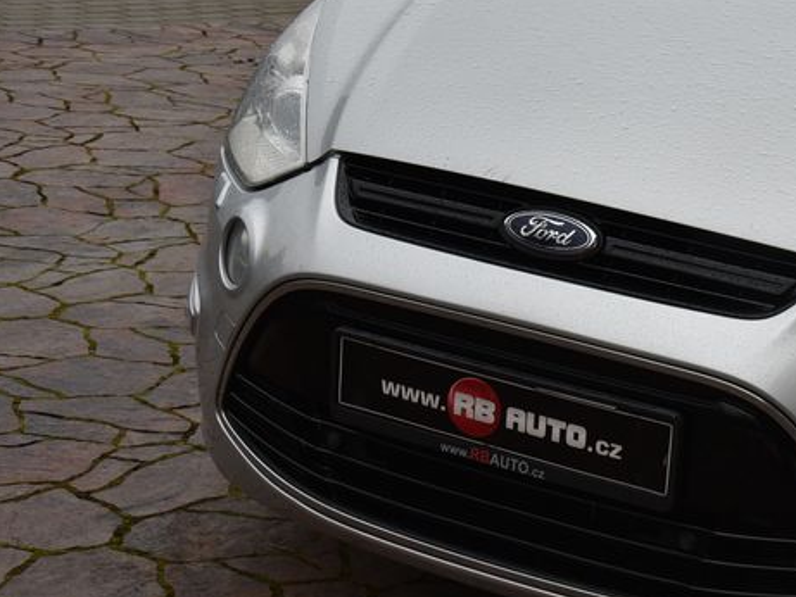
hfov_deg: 20.0
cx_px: 850
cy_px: 192
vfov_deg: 15.7
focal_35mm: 94
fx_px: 2162
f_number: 9
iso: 500
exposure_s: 1/320
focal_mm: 44
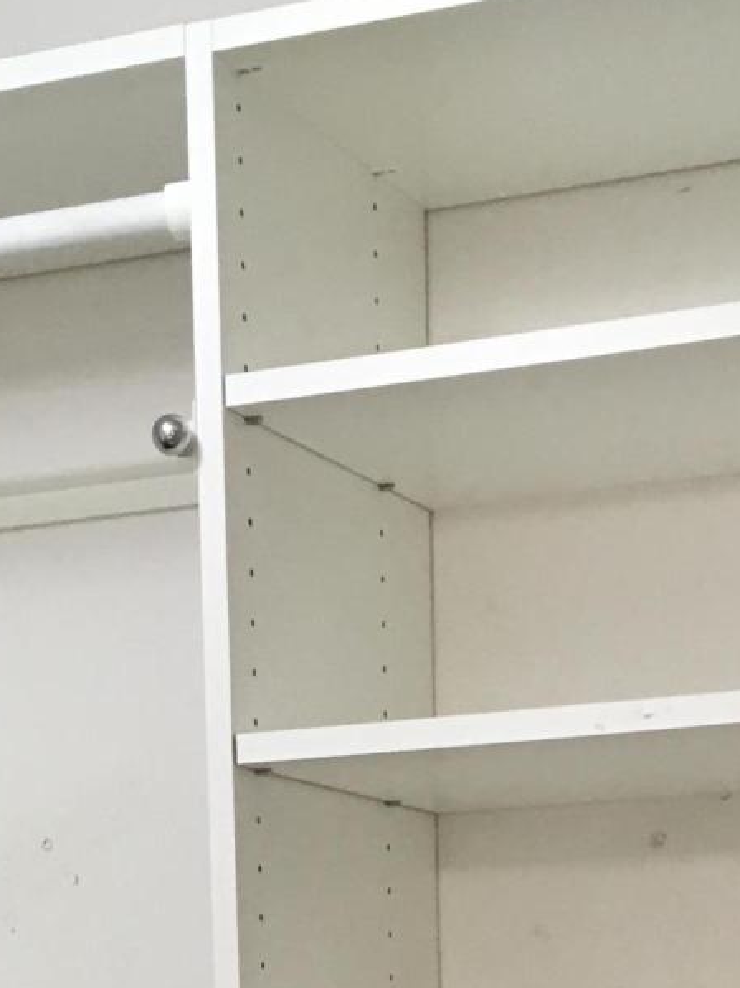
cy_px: 1508
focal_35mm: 97
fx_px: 2767
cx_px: 373
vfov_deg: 17.9
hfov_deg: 15.2
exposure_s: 1/30
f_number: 2.2
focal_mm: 4.15
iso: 80
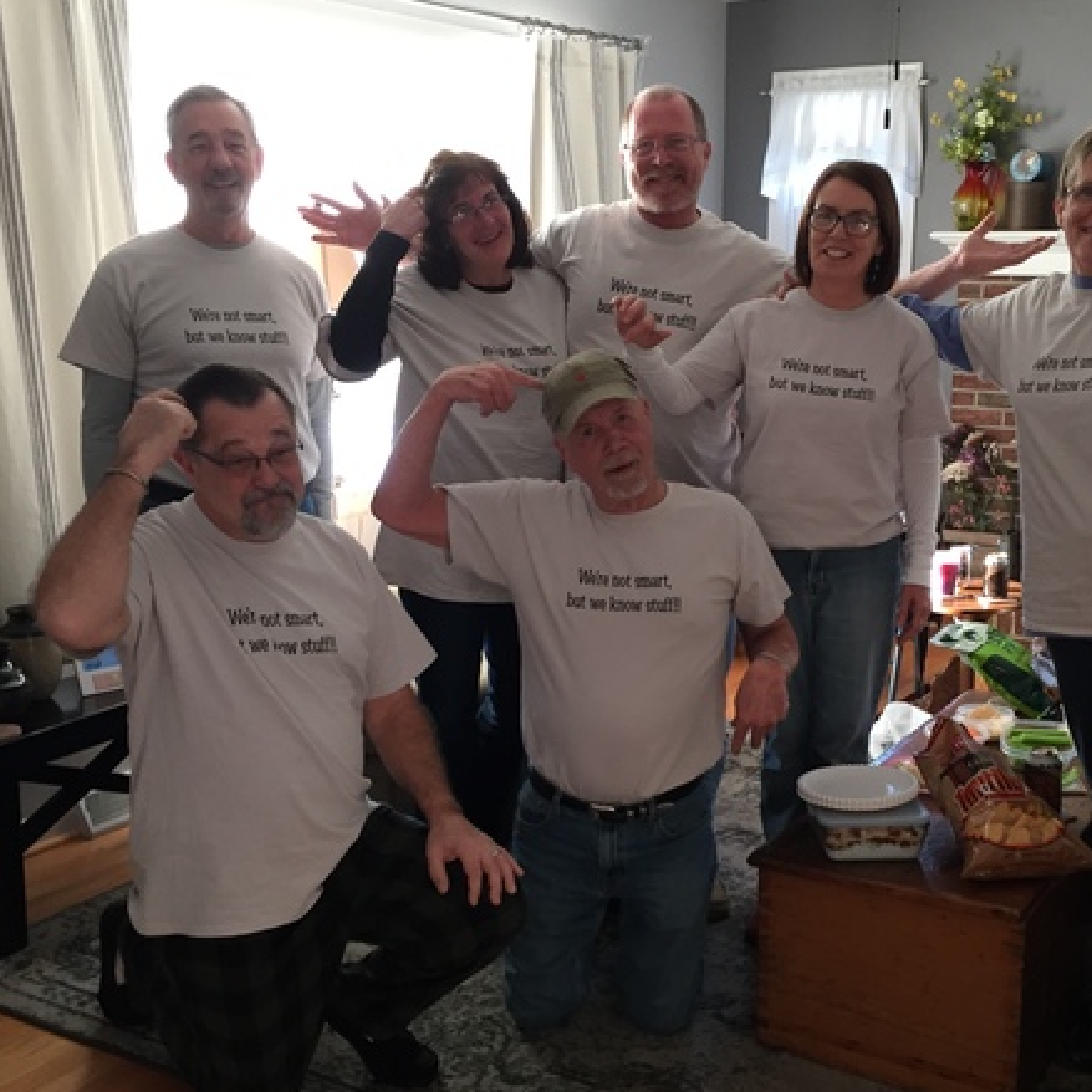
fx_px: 1499
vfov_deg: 40.0
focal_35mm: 42
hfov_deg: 39.9
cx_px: 644
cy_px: 614
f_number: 2.2
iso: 100
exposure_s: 1/30
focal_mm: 4.15
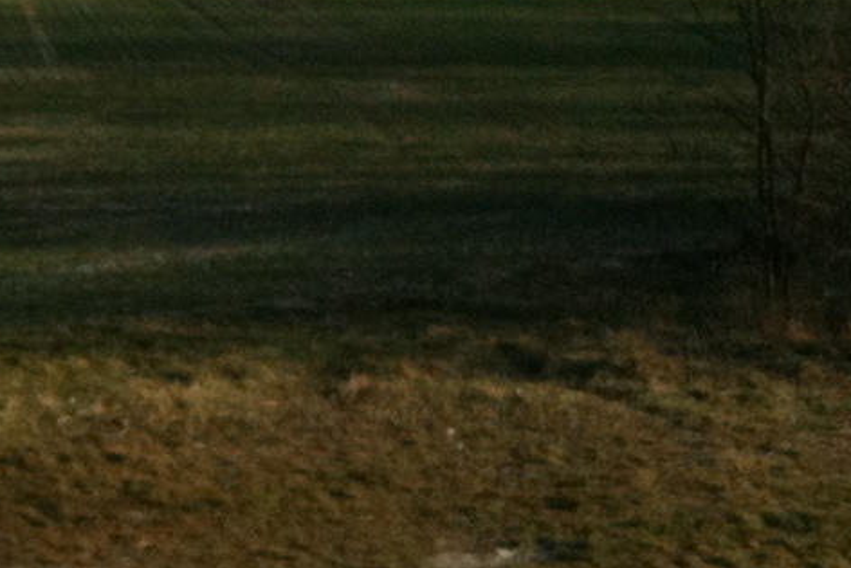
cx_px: -721
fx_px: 3736
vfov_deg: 8.6
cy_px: -7
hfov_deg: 11.9
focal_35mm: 158
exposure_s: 1/784
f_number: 2.8
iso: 64
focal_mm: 3.85
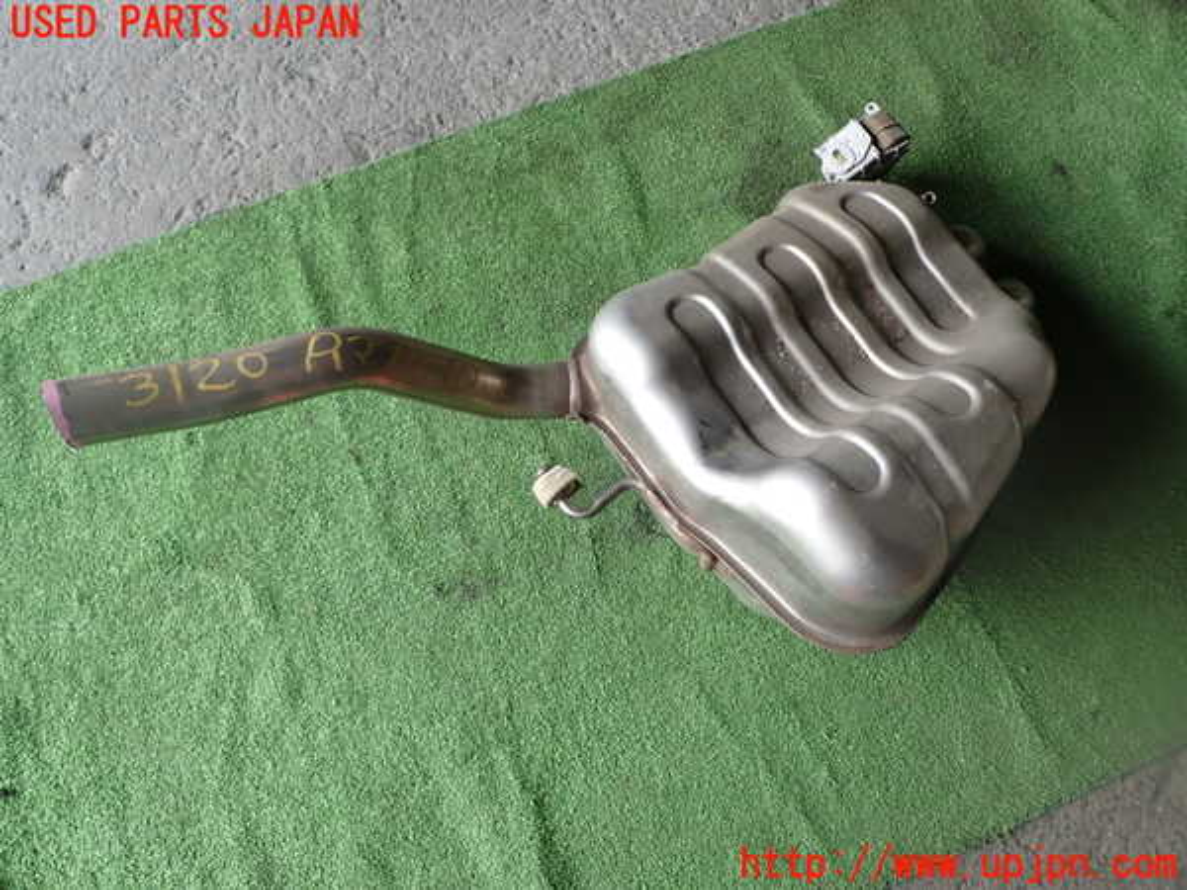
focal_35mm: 25
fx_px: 857
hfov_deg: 69.4
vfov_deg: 54.9
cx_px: 594
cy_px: 445
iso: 100
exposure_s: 1/160
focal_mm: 4.5
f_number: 2.8
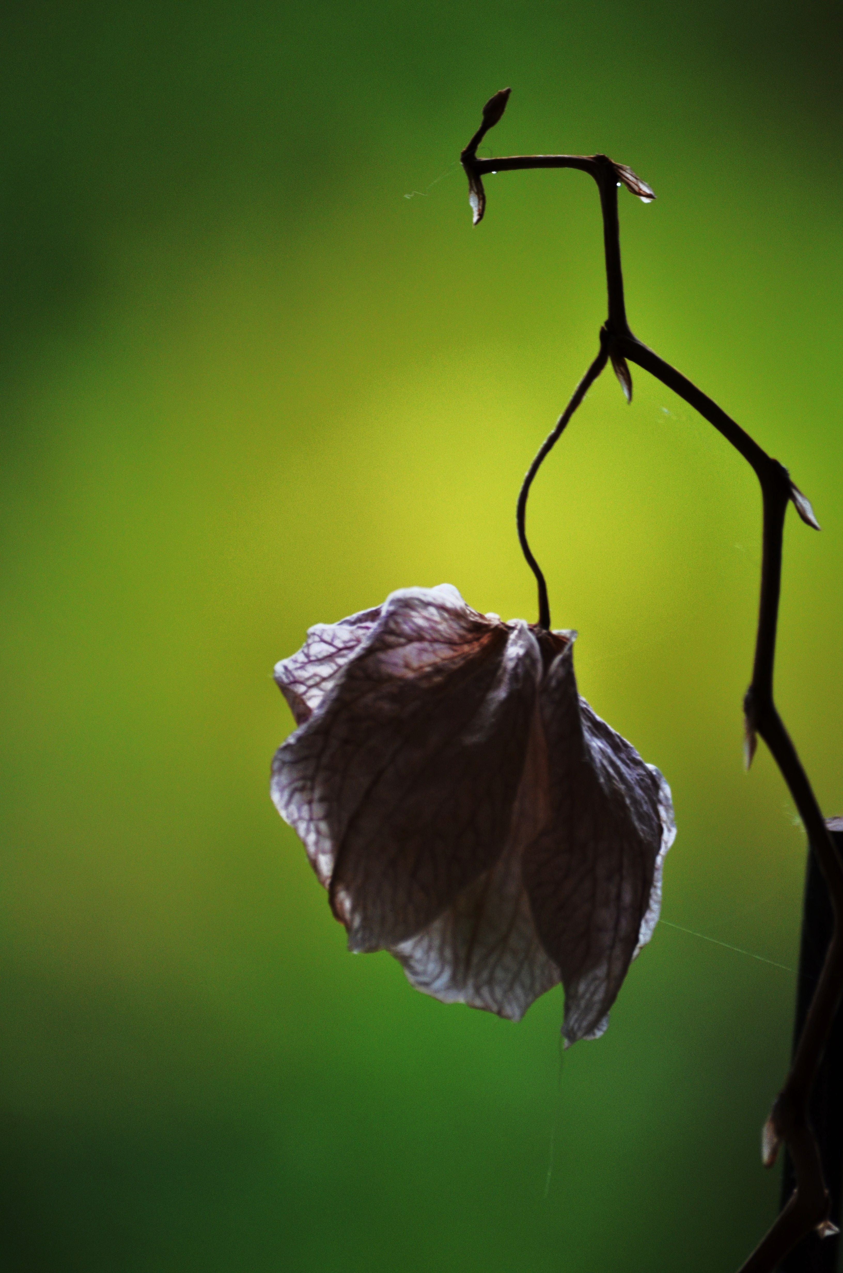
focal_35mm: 300
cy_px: 636
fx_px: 10584
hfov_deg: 4.6
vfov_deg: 6.9
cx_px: 422
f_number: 5.6
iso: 400
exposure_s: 1/60
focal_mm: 200
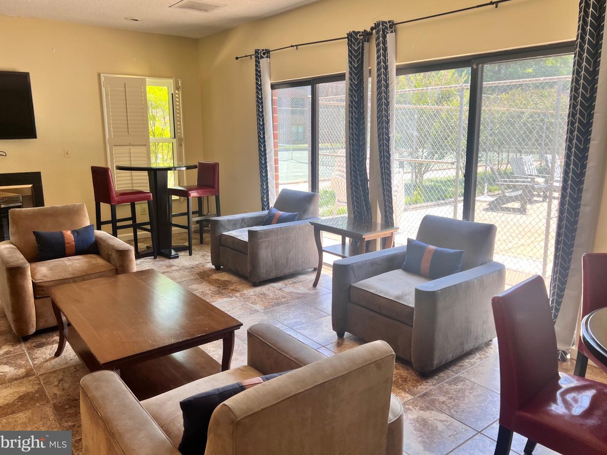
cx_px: 310
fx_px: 473
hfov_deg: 65.3
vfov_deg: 51.3
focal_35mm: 27
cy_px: 220
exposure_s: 1/143
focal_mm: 5.7
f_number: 1.5
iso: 32
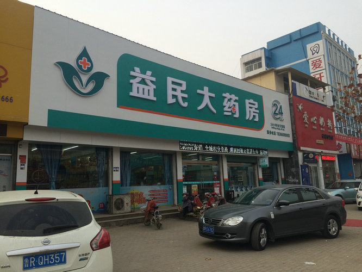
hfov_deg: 61.6
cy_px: 136
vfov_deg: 48.3
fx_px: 303
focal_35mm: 29
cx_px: 181
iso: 32
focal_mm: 4.15
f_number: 2.2
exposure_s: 1/423
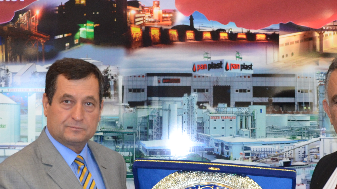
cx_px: 177
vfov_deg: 16.0
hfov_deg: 28.6
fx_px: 661
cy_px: 187
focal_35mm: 74
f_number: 3.5
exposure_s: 1/60
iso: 1100
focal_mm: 18
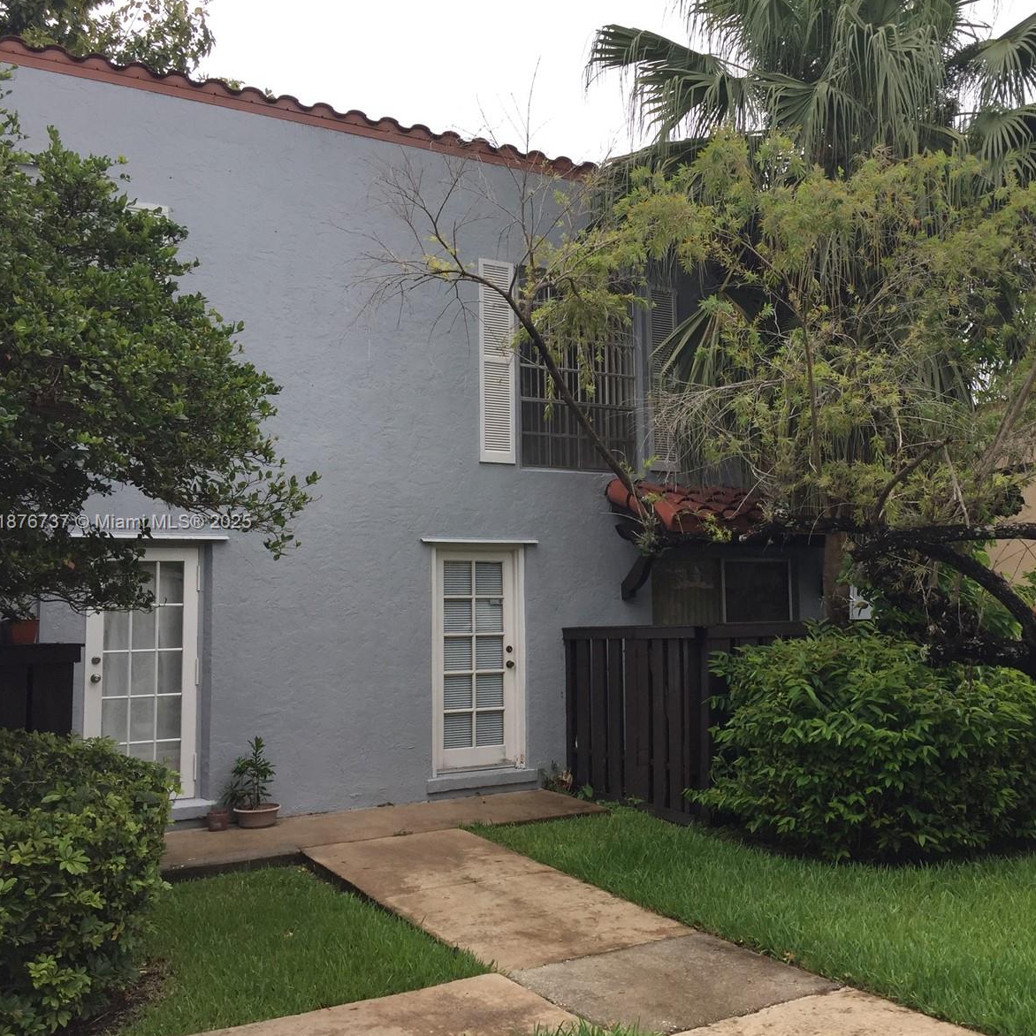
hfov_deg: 46.6
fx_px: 1185
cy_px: 523
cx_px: 676
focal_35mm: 35
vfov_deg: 47.2
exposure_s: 1/719
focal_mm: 4.15
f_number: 2.2
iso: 32
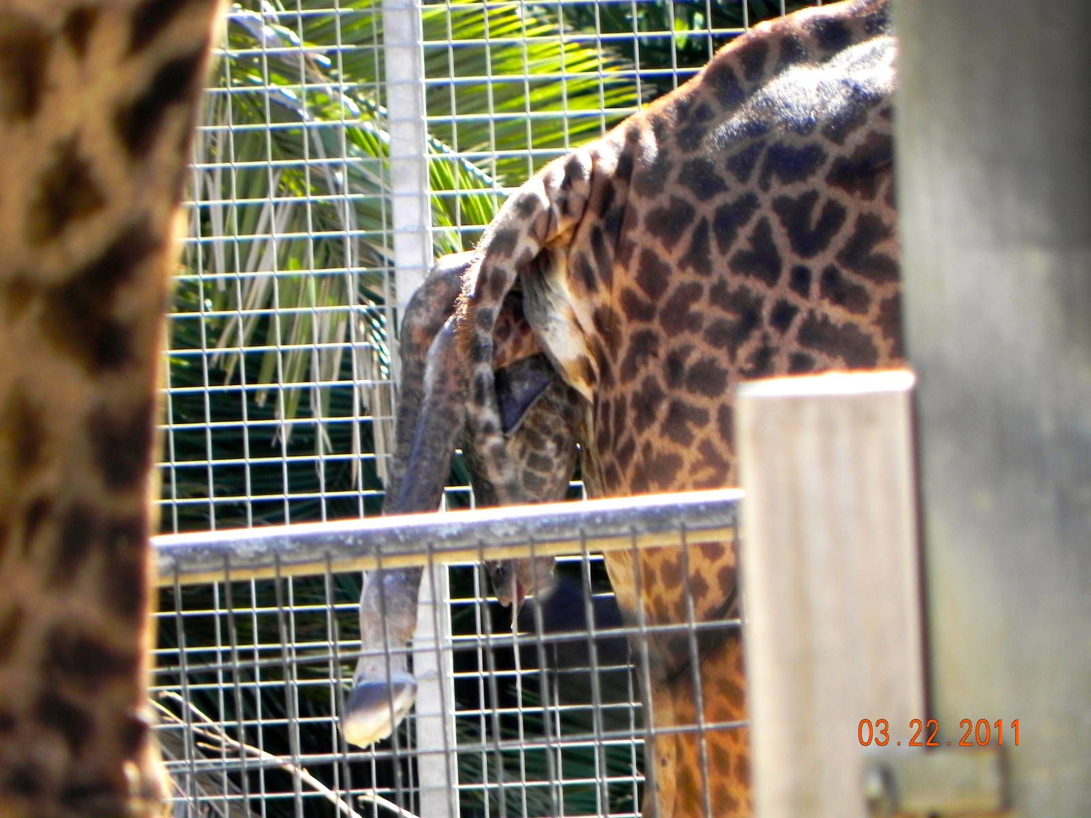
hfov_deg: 2.9
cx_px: 546
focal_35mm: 678
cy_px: 409
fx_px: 21369
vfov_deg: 2.2
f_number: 5
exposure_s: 1/91.6
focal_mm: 120
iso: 160
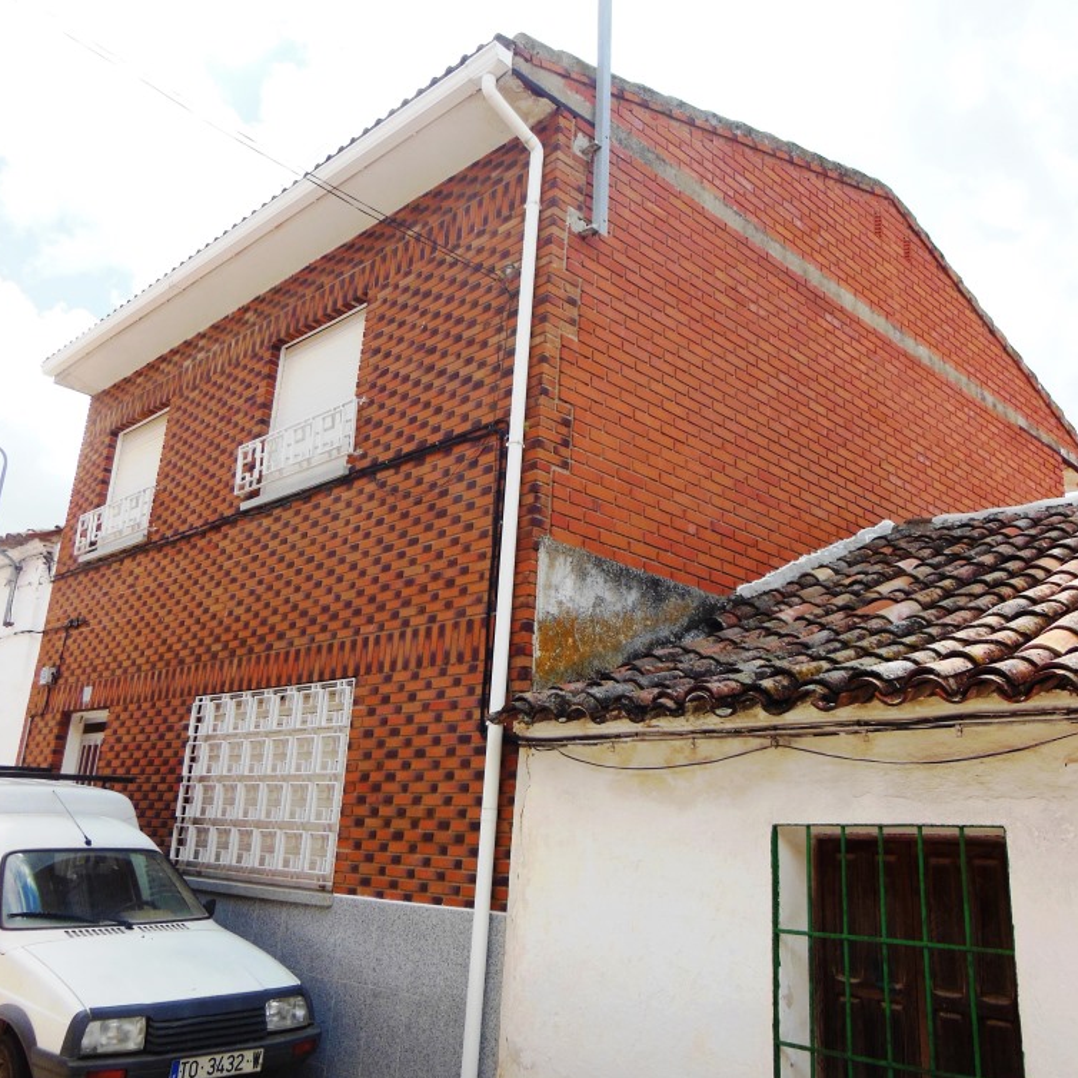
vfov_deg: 54.0
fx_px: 1057
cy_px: 543
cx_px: 532
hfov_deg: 54.0
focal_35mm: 30
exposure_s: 1/800
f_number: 3.5
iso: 125
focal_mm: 4.5
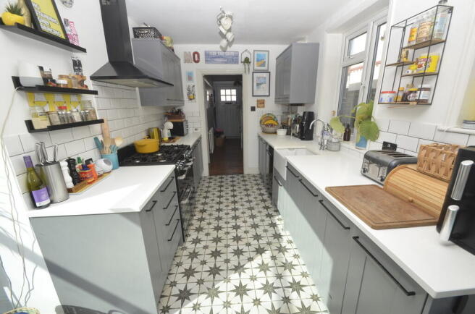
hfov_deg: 100.5
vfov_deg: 77.0
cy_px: 157
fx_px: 197
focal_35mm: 15
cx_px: 238
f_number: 7.1
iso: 180
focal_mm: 10
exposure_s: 1/200
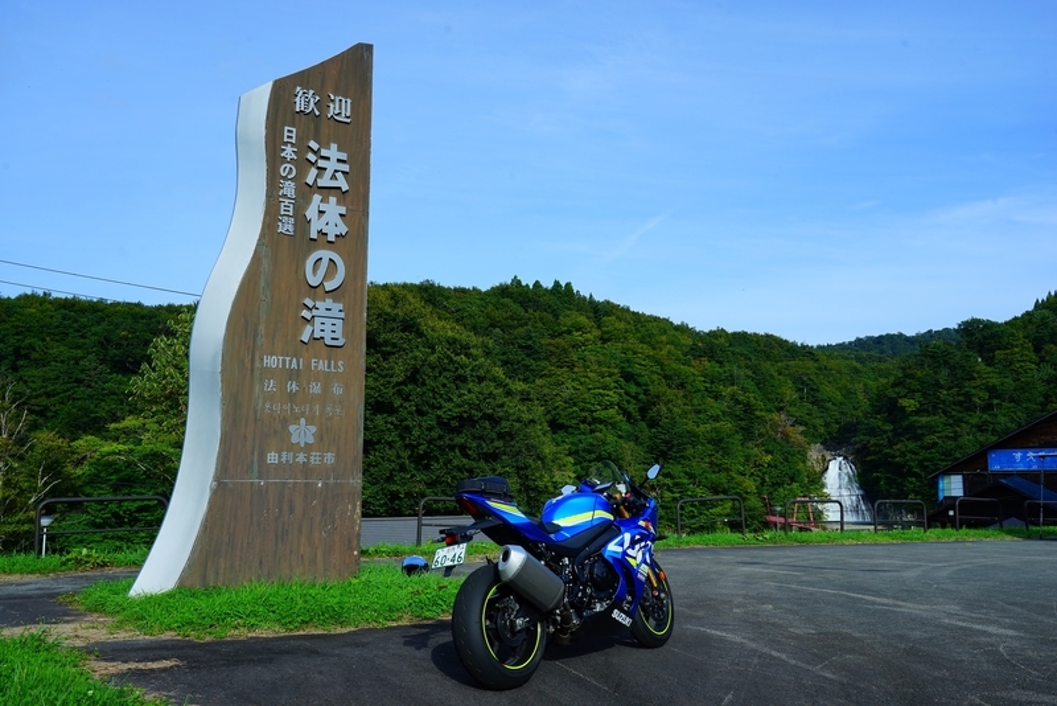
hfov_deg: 57.2
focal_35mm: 33
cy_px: 353
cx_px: 528
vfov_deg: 40.0
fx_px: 969
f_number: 14
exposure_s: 1/80
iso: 100
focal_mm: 33
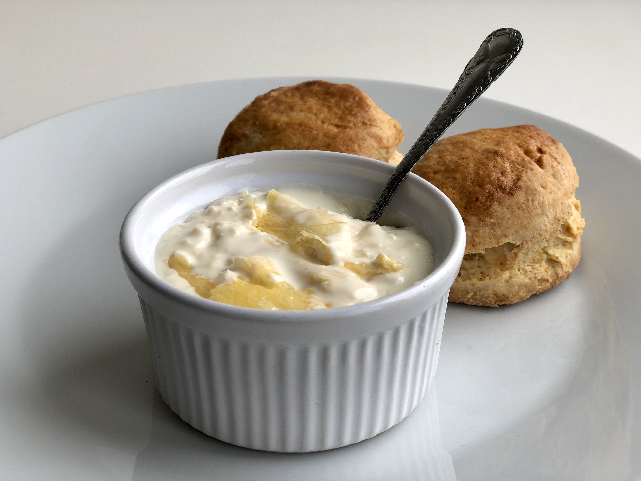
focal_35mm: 52
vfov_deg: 28.0
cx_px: 320
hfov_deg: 36.8
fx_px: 963
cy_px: 240
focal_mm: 6
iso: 16
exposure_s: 1/120
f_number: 2.4
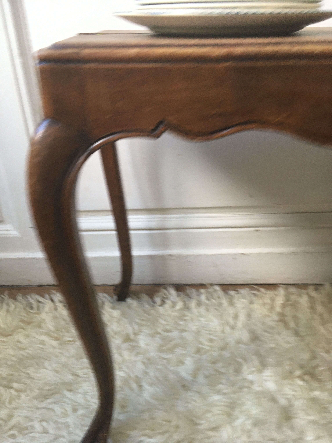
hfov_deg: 48.2
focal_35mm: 29
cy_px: 222
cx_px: 166
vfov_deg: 61.7
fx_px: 371
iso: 100
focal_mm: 4.15
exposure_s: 1/33
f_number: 2.2
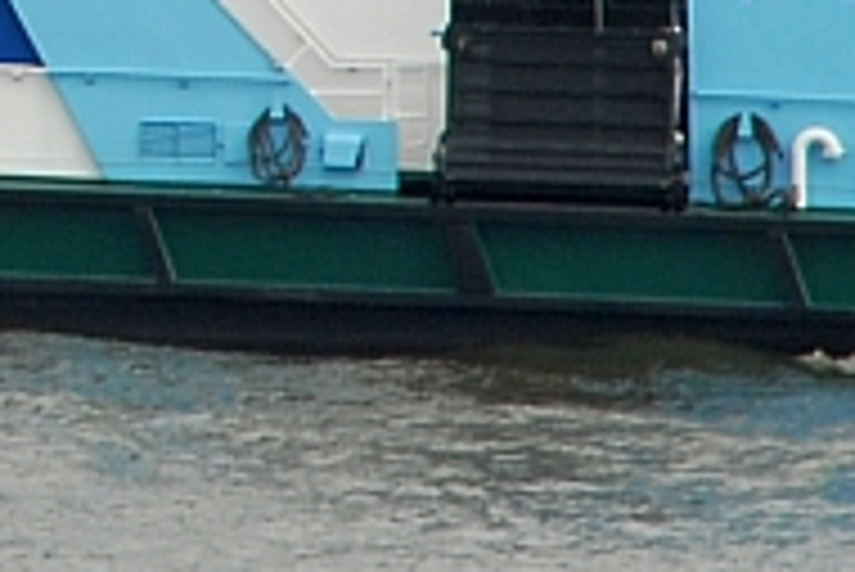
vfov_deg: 1.4
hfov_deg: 2.0
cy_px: -881
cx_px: -418
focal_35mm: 1011
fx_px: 24022
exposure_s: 1/160
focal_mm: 125
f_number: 10
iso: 200
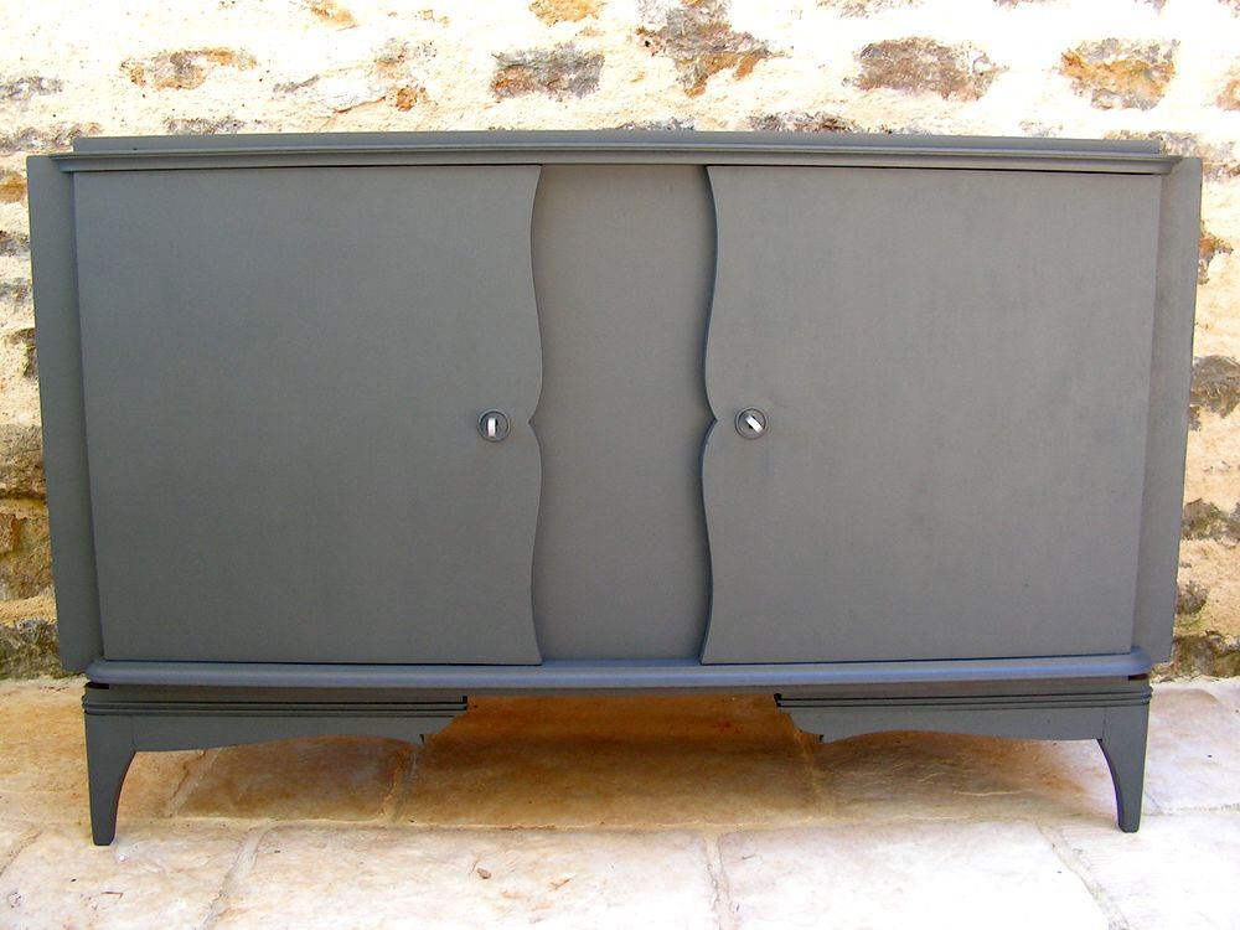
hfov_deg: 51.4
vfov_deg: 39.7
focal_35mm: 36
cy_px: 465
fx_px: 1290
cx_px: 620
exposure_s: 1/40
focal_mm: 6
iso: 100
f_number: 3.2
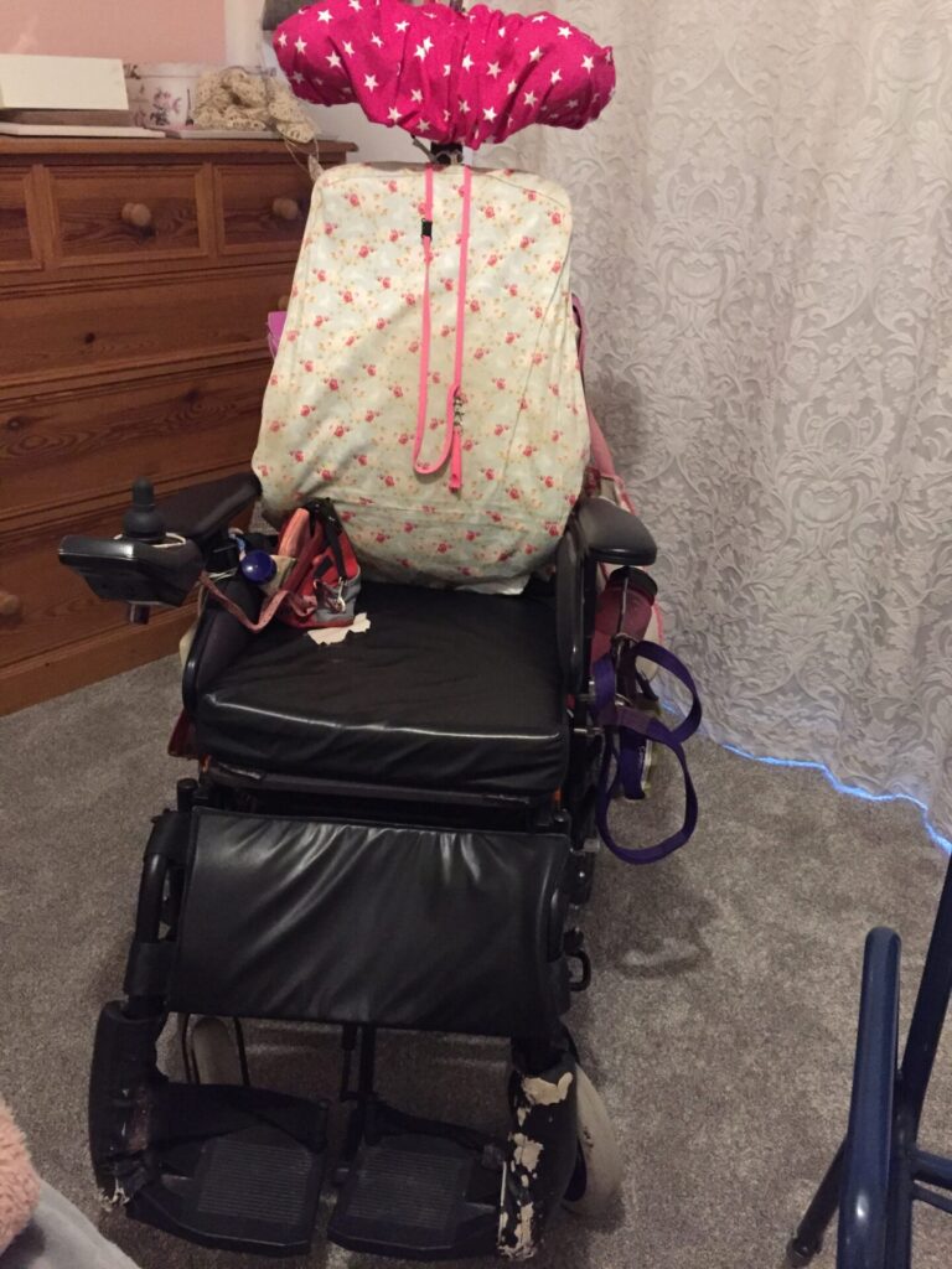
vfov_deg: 61.7
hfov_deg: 48.2
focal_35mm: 29
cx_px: 476
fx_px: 1063
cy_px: 634
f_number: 2.2
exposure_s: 1/17
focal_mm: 4.15
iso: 400
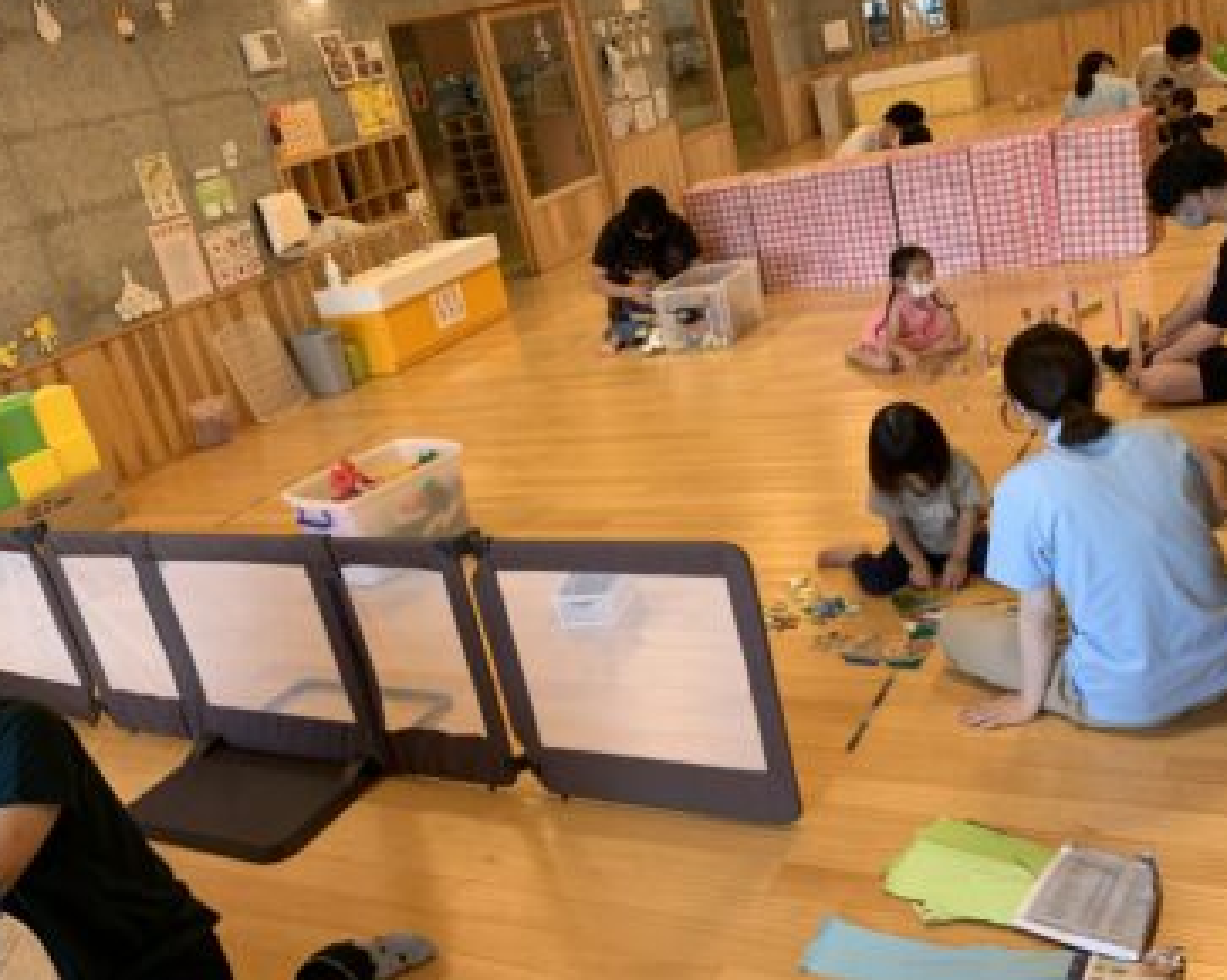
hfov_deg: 51.6
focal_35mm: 35
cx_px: 614
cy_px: 476
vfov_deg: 42.2
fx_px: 1270
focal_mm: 4.25
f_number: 1.8
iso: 100
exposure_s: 1/103
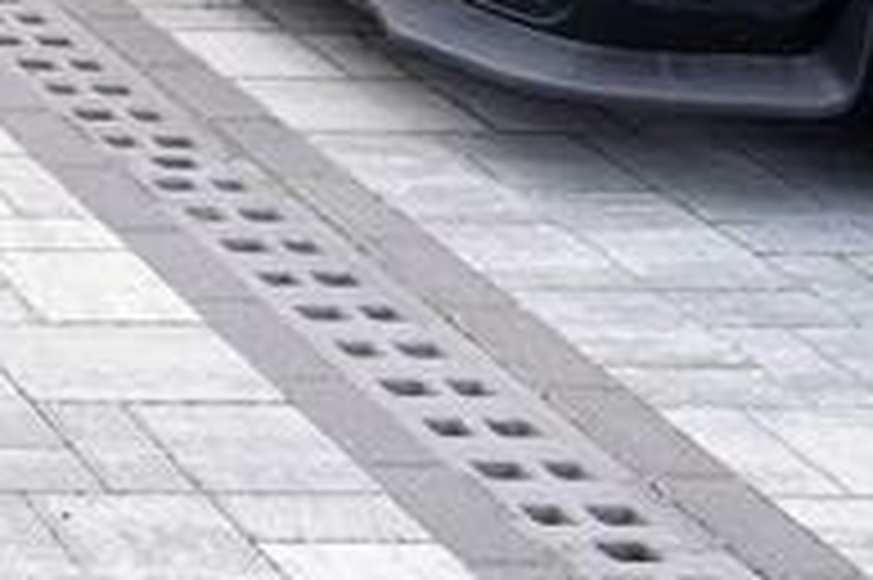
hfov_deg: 12.7
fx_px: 3077
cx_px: -1197
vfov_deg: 10.0
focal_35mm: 127
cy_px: -546
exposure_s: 1/125
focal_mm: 24
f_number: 5.6
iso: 100
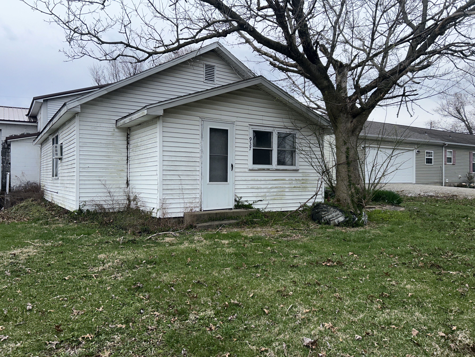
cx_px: 238
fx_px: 357
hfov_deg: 67.3
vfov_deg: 53.1
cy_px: 178
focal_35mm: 26
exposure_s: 1/488
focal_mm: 5.7
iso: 32
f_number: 1.5
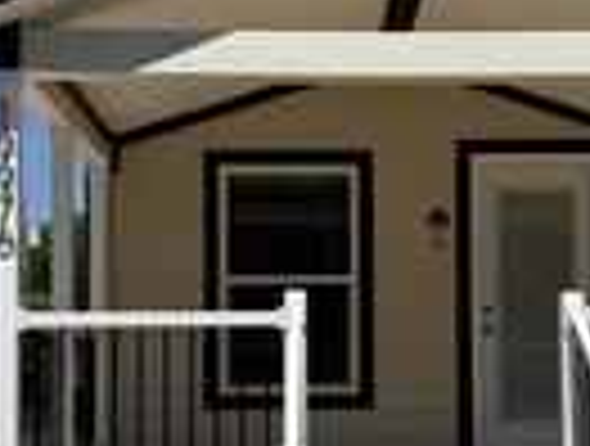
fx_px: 1094
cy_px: 322
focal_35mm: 64
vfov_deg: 22.9
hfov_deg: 30.1
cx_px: 338
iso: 80
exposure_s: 1/8130
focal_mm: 6.76
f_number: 1.78
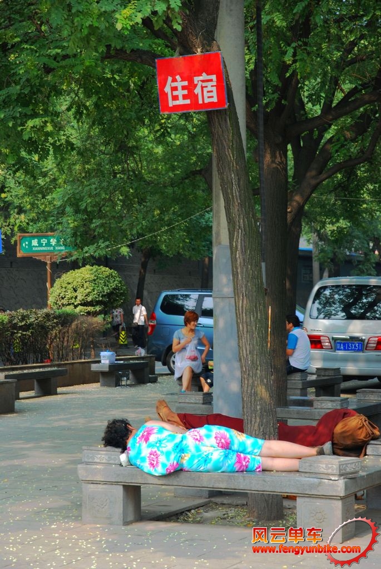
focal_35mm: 93
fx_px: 1473
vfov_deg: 21.9
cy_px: 284
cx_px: 190
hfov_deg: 14.7
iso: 100
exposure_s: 1/60
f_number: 5.6
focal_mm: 62
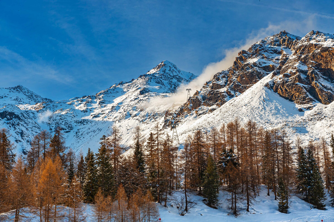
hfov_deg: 27.0
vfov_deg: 18.2
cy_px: 111
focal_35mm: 75
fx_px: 695
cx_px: 167
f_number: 20
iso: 250
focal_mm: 75
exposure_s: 1/100
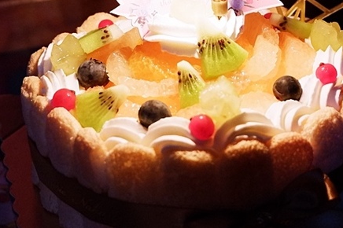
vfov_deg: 17.8
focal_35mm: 76
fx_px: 724
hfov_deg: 26.6
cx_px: 220
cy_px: 58
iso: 3200
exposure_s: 1/20
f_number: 4.5
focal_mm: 26.9
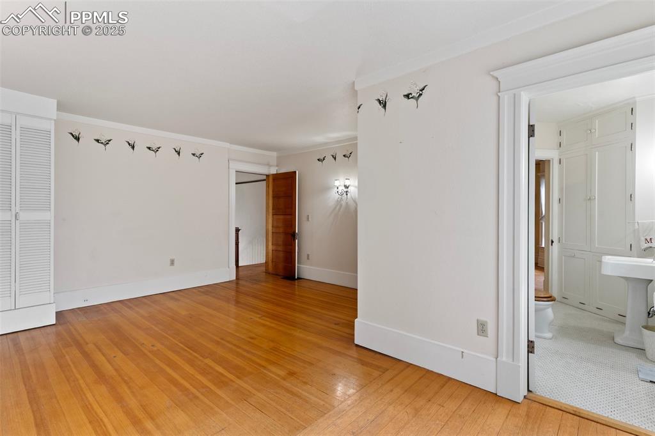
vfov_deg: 70.4
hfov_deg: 93.3
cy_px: 218
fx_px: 309
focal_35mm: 17
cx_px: 328
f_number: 8
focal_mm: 17
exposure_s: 1/4
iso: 400
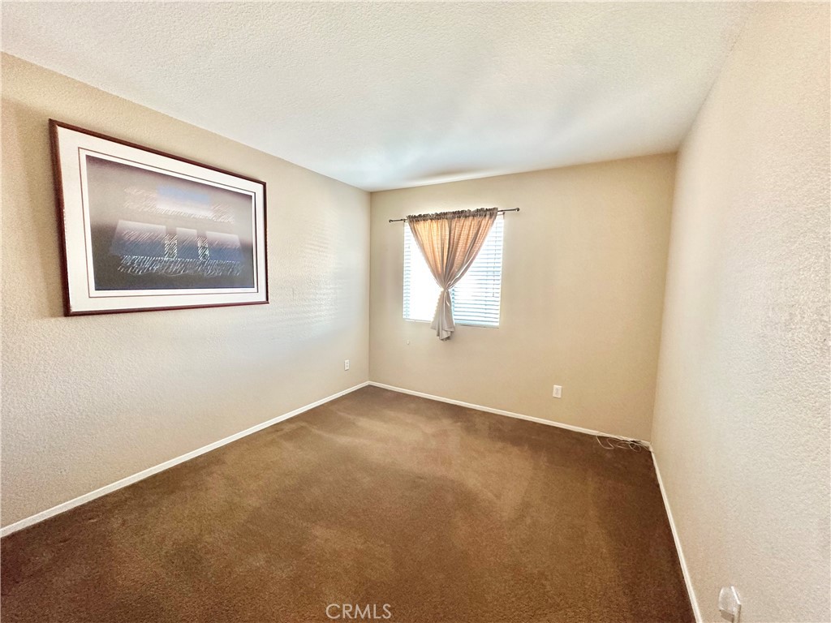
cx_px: 416
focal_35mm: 14
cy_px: 312
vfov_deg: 85.7
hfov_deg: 102.1
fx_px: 336
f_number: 2.2
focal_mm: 2.22
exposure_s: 1/60
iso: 400
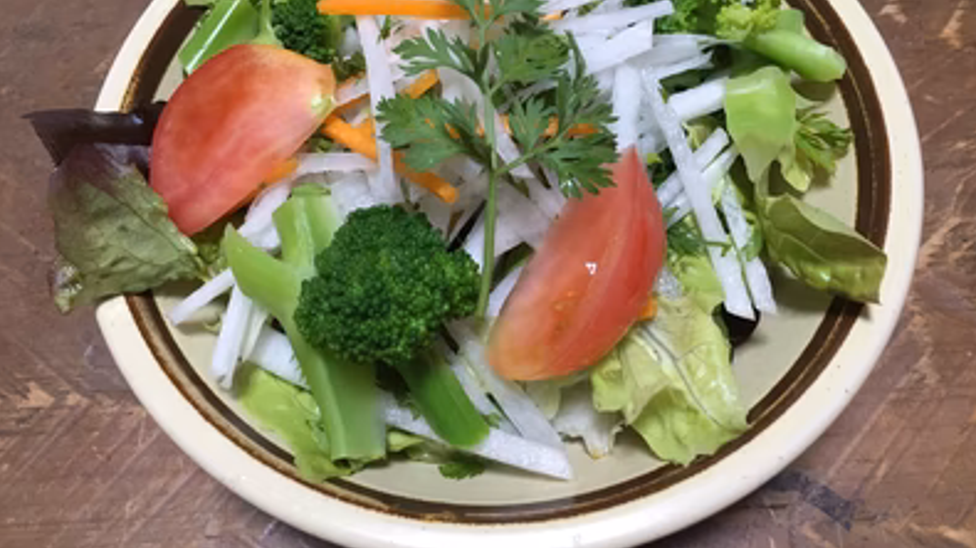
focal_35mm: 32
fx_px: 828
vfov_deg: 36.3
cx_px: 489
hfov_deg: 61.0
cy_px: 183
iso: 80
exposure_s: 1/30
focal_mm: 4.15
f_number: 2.2
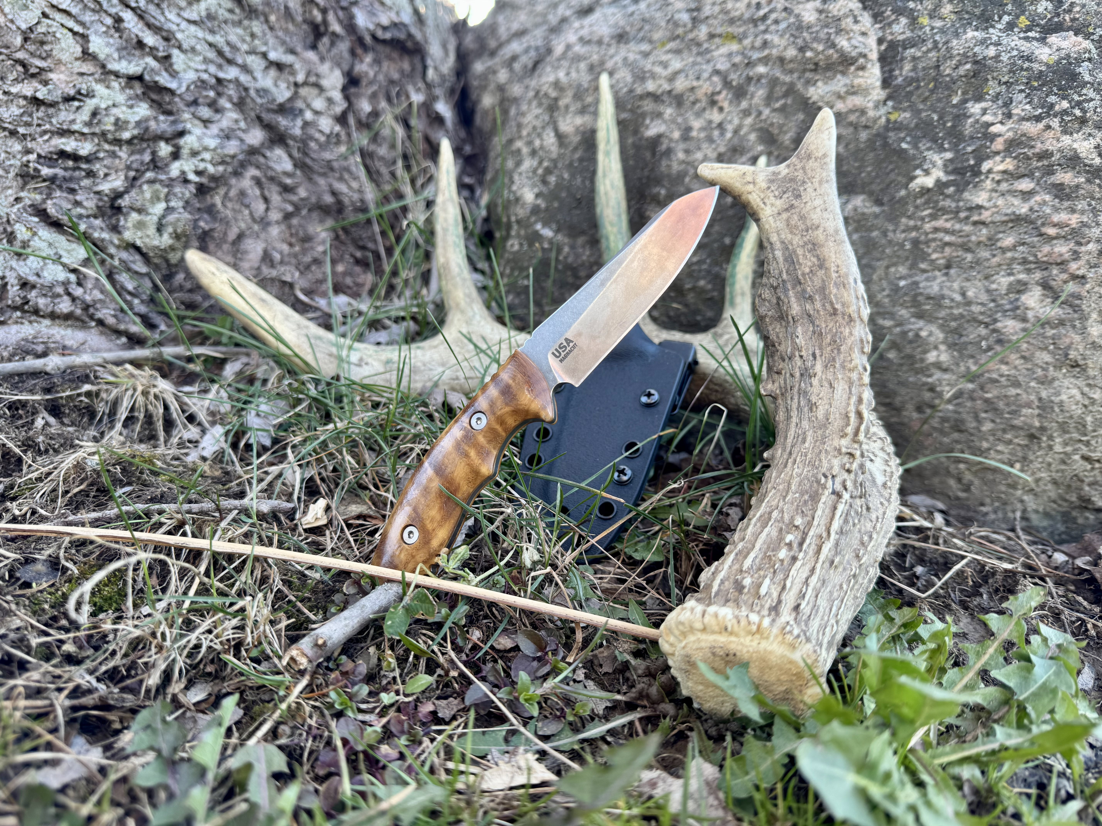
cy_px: 413
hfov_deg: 71.6
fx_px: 764
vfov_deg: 56.8
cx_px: 551
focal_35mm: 24
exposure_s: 1/121
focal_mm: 6.76
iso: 64
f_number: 1.78
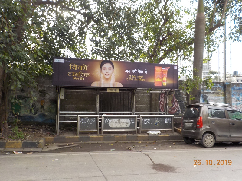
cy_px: 90
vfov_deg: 46.8
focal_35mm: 30
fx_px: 210
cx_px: 121
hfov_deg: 60.0
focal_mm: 4.1
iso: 125
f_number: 3.3
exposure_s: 1/80
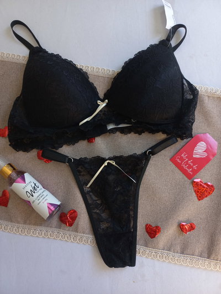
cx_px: 110
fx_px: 213
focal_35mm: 25
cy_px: 147
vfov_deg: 69.4
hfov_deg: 54.9
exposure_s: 1/50
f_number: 1.8
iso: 80
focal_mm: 4.6
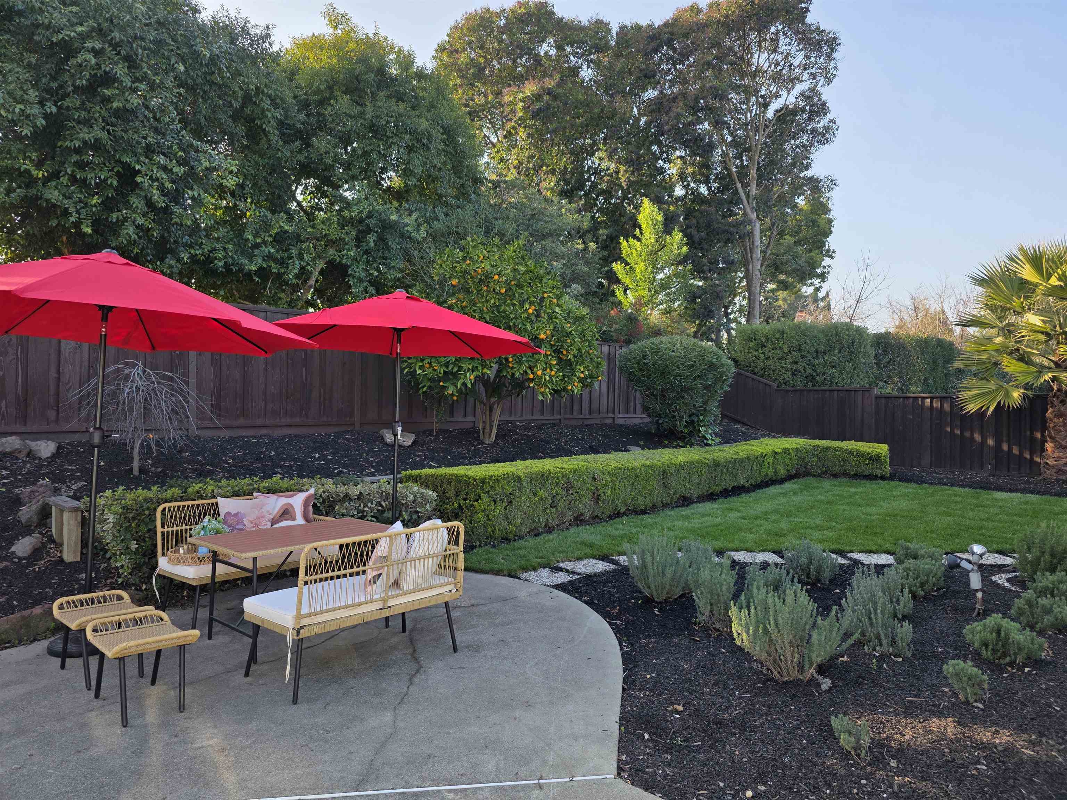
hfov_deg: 73.9
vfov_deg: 58.9
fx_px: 709
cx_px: 534
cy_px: 400
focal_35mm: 23
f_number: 1.7
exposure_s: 1/1505
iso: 80
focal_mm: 6.3
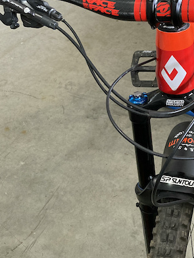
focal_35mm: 57
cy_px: 76
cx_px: 148
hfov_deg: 25.3
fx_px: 426
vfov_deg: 33.3
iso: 320
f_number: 1.8
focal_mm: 3.99
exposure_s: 1/45
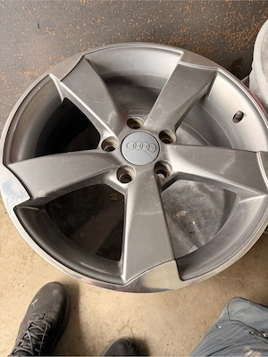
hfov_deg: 56.8
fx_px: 248
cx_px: 134
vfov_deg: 71.6
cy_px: 178
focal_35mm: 24
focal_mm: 6.76
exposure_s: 1/121
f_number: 1.78
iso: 160
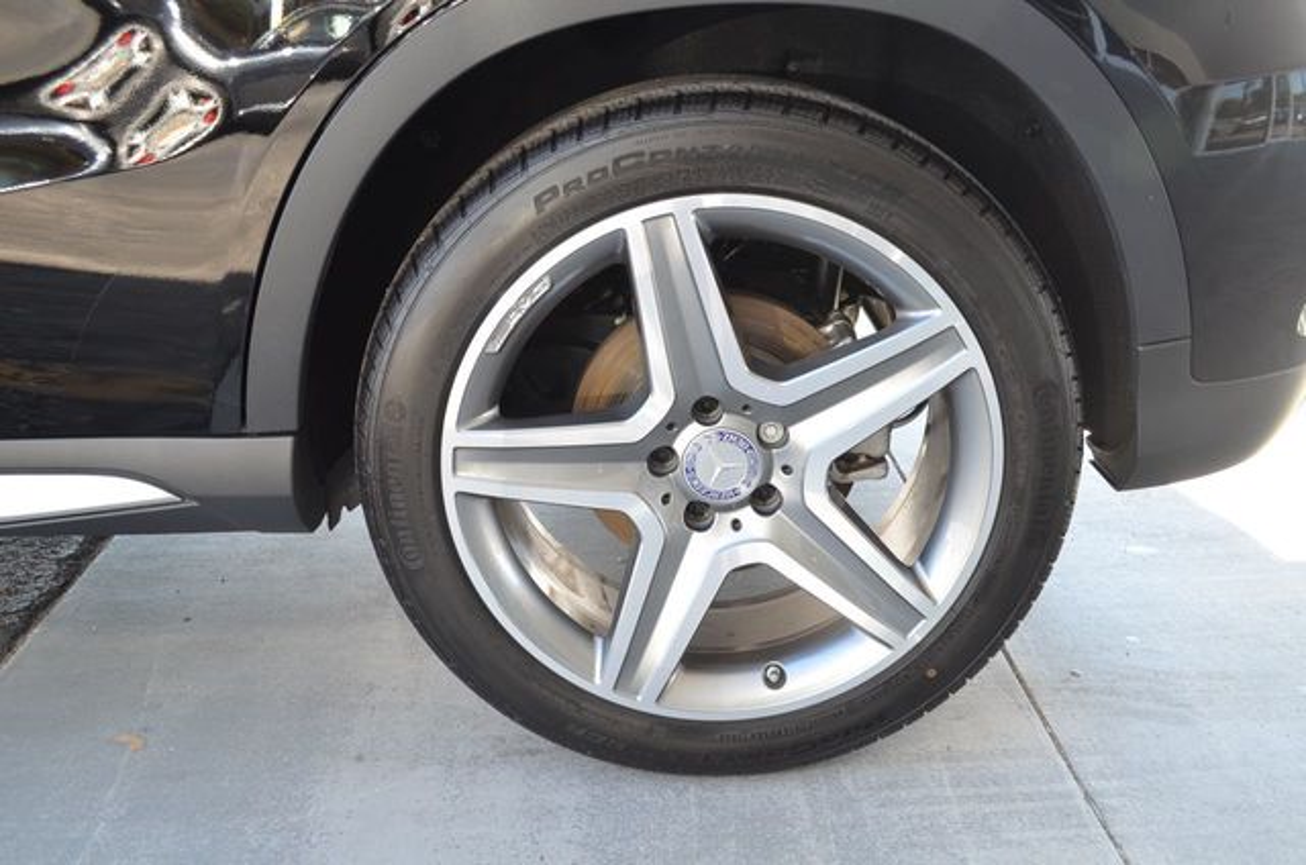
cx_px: 653
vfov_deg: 36.7
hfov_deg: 53.2
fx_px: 1303
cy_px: 432
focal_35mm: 36
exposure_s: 1/60
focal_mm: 24
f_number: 5.6
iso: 400
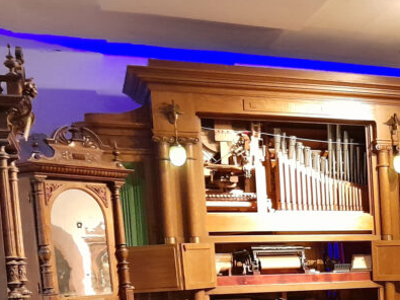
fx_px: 809
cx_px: 491
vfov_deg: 20.1
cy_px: 329
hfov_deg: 24.8
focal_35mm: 70
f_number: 1.8
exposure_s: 1/25
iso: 640
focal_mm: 4
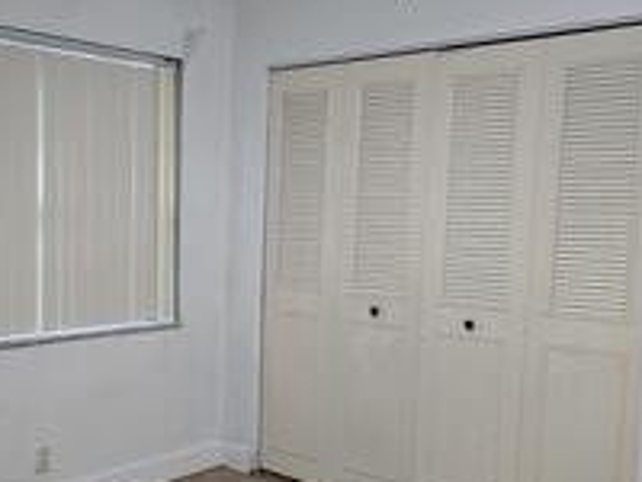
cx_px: 215
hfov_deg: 40.7
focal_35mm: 46
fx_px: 853
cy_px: 315
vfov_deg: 31.3
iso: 400
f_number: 1.7
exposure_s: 1/120
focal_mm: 6.3
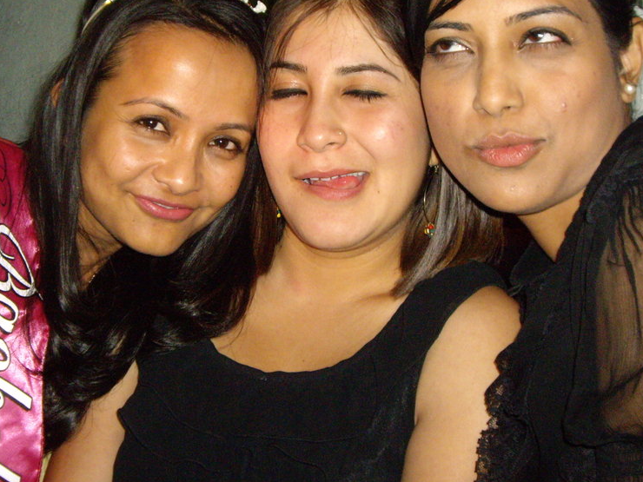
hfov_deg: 29.8
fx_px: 1207
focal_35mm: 65
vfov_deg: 22.5
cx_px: 262
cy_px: 163
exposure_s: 1/50
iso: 400
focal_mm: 7.6
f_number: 3
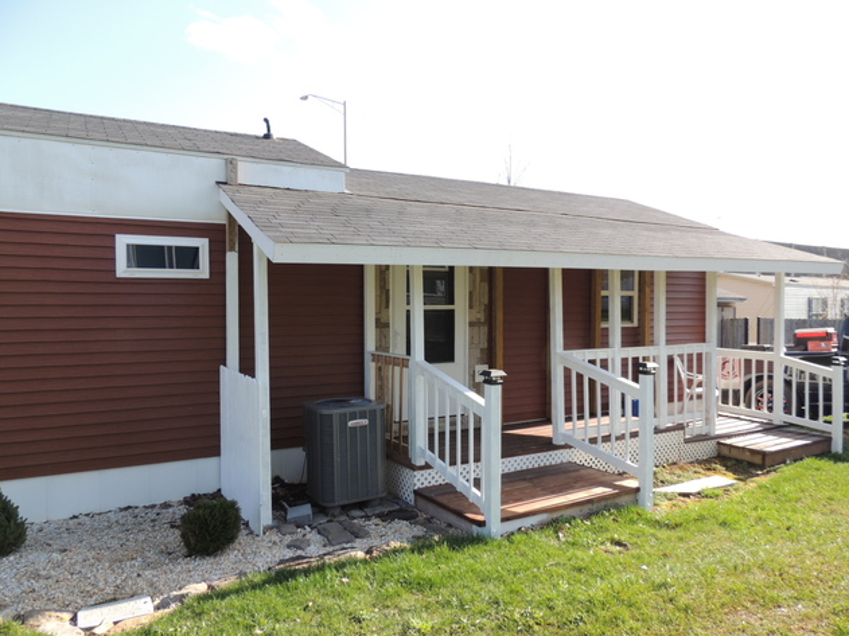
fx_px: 589
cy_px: 318
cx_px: 424
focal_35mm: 24
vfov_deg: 56.8
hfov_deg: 71.6
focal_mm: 4.3
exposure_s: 1/400
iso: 100
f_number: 3
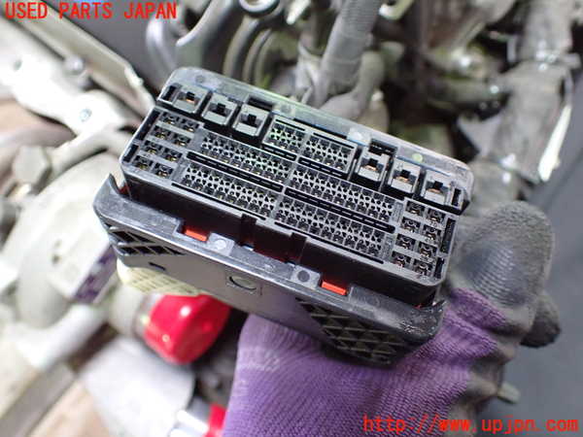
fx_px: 505
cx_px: 292
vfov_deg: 46.8
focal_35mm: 30
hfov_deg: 60.0
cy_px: 218
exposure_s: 1/40
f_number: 2.3
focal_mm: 5.4
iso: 800
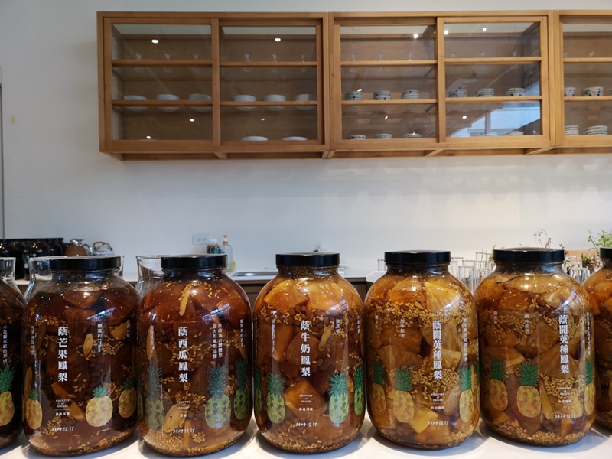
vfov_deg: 51.4
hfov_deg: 65.3
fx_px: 477
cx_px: 306
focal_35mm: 27
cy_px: 230
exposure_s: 1/50
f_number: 1.8
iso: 100
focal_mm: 3.95
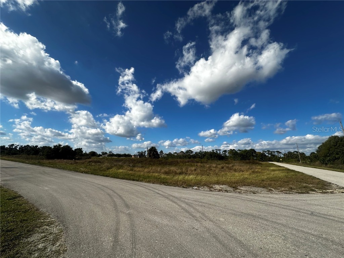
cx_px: 172
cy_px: 129
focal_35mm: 14
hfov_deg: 102.1
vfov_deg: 85.7
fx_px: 139
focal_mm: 2.22
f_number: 2.2
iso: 50
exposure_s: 1/3610
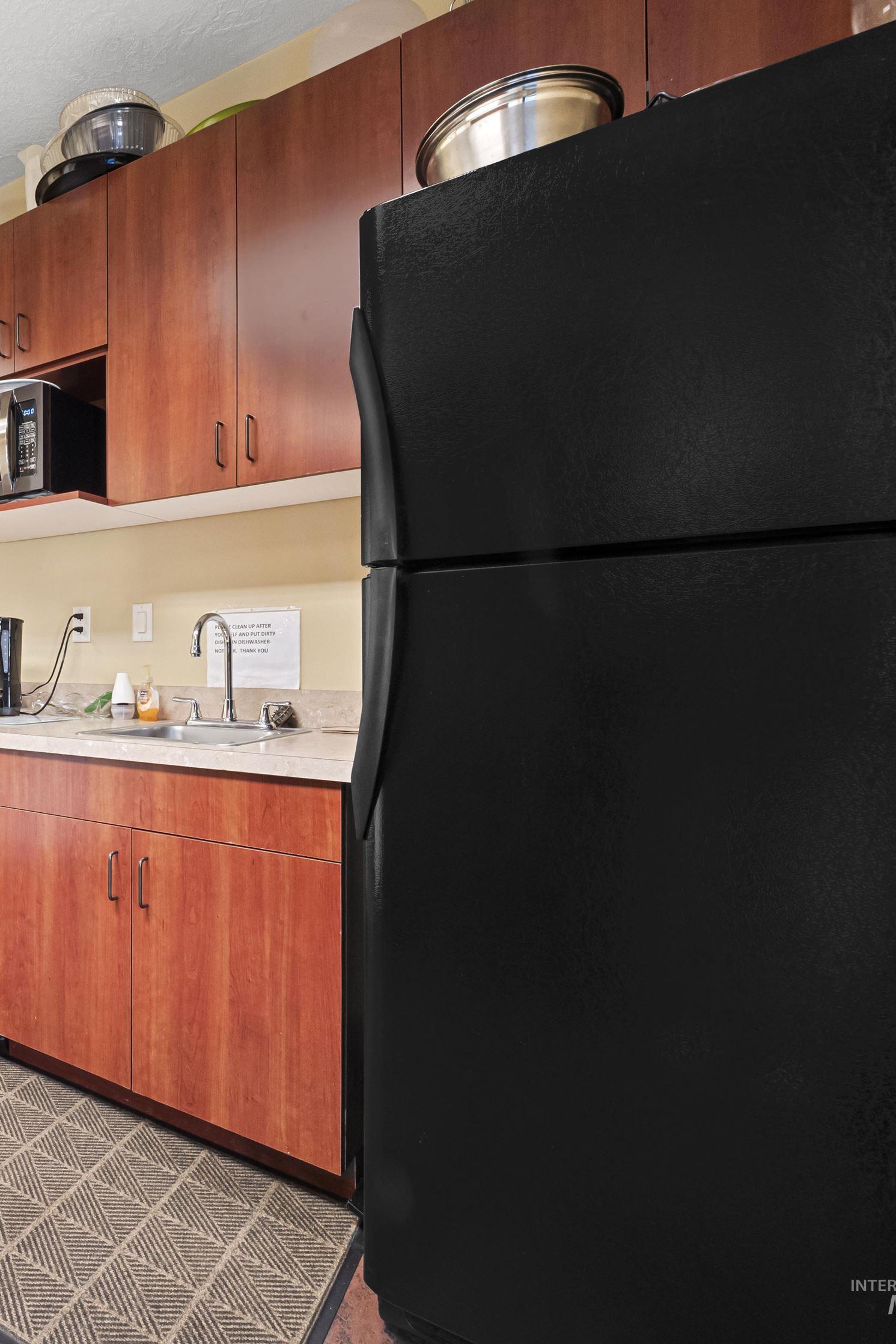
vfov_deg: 84.0
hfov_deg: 53.1
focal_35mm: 20
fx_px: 747
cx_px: 67
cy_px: 656
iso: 400
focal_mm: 7
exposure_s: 1/2
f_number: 8
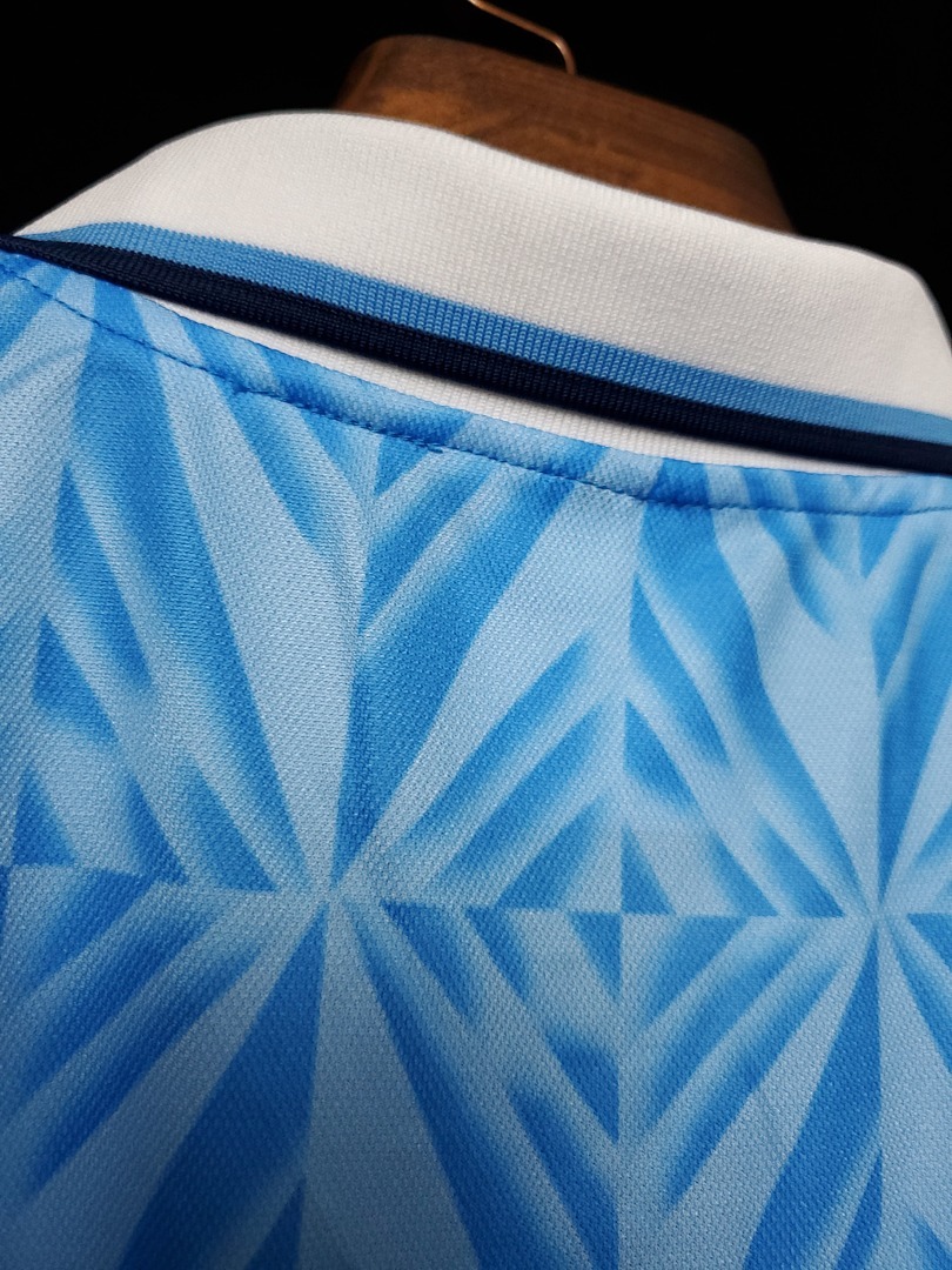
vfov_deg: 67.3
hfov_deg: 53.1
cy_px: 635
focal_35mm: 26
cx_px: 476
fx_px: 953
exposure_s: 1/50
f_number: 1.5
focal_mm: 4.3
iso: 100
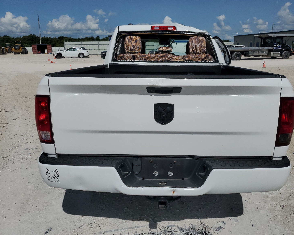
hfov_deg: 62.1
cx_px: 161
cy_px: 114
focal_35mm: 28
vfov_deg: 51.5
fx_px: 244
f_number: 1.5
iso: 53
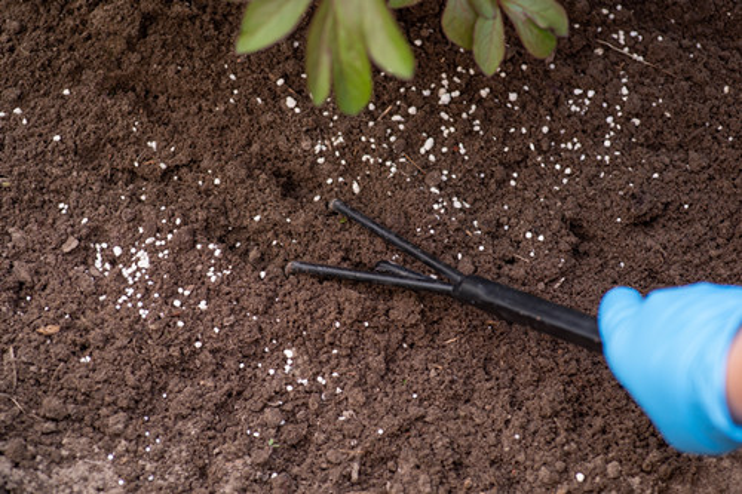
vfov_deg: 13.7
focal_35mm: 100
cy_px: 247
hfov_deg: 20.4
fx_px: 2060
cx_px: 371
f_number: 5.6
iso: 400
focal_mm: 100
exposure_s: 1/320
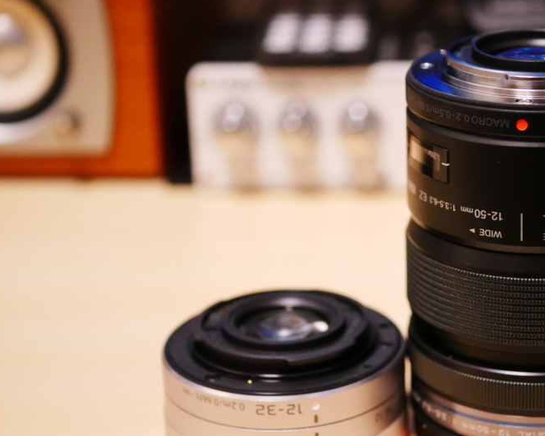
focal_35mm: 91
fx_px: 1468
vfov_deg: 16.9
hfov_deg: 20.9
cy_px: 247
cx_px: 401
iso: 3200
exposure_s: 1/60
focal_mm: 30
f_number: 2.8
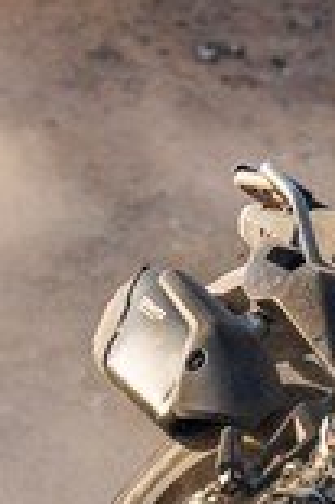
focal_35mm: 1165
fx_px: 16297
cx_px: 507
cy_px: -260
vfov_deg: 1.8
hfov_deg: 1.2
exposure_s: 1/1000
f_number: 3.5
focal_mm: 200
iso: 50
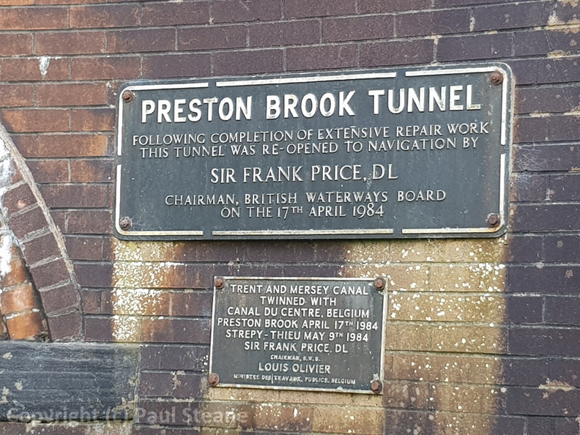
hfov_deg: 67.3
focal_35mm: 26
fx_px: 436
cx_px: 290
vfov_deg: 53.1
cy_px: 218
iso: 40
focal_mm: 4.2
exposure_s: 1/127
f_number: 1.7
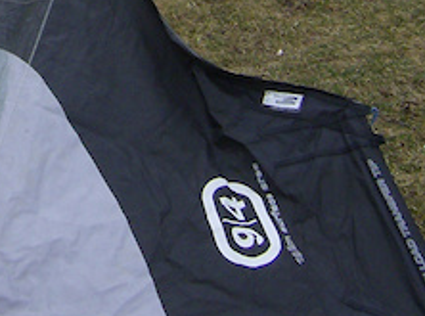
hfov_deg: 14.8
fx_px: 1591
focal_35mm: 130
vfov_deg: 10.9
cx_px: -42
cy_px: -176
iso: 100
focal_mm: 6
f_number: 4.7
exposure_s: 1/358
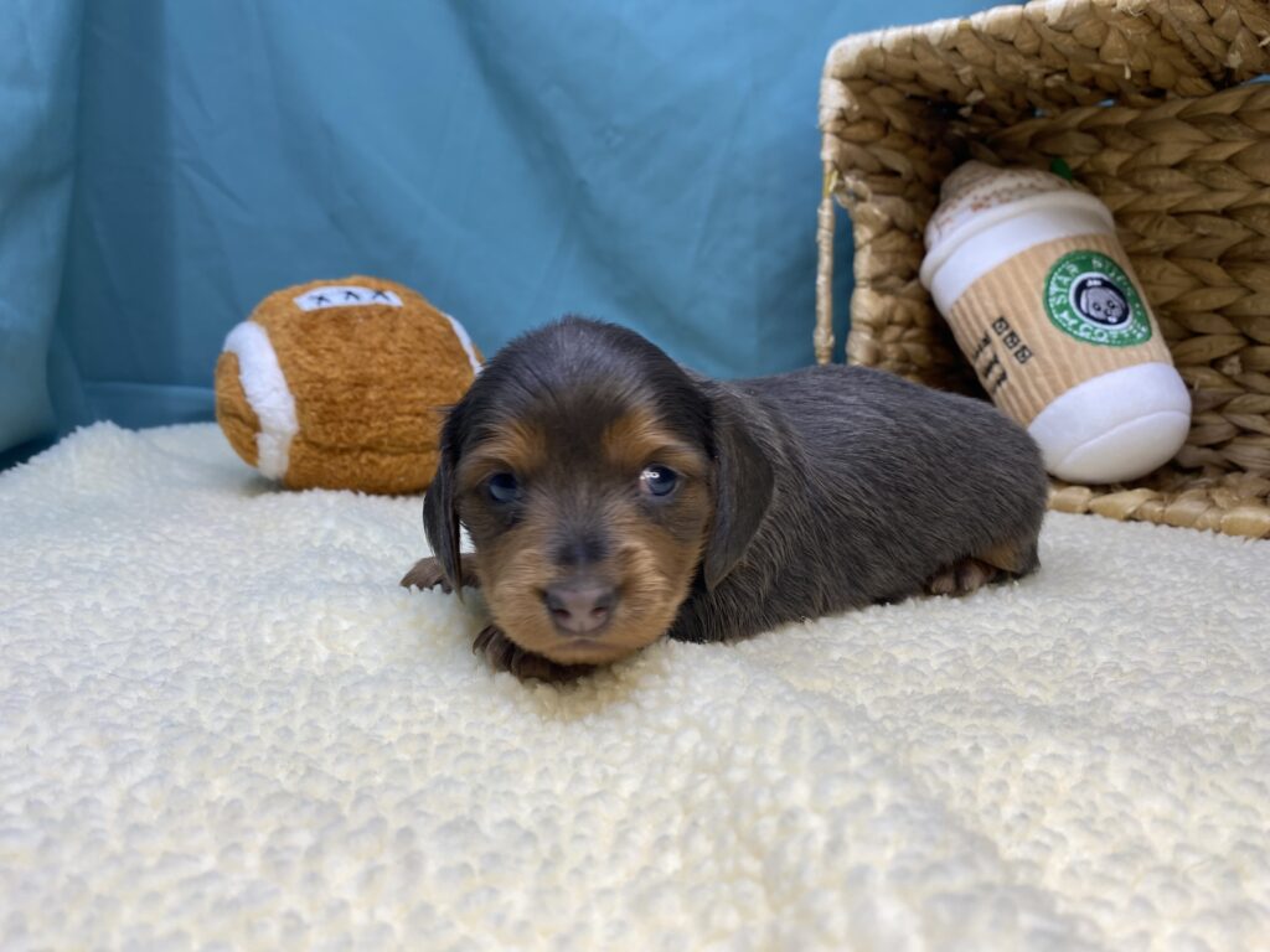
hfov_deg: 67.3
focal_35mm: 26
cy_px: 476
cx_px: 635
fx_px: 954
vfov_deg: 53.1
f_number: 1.8
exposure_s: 1/120
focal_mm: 4.25
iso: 40
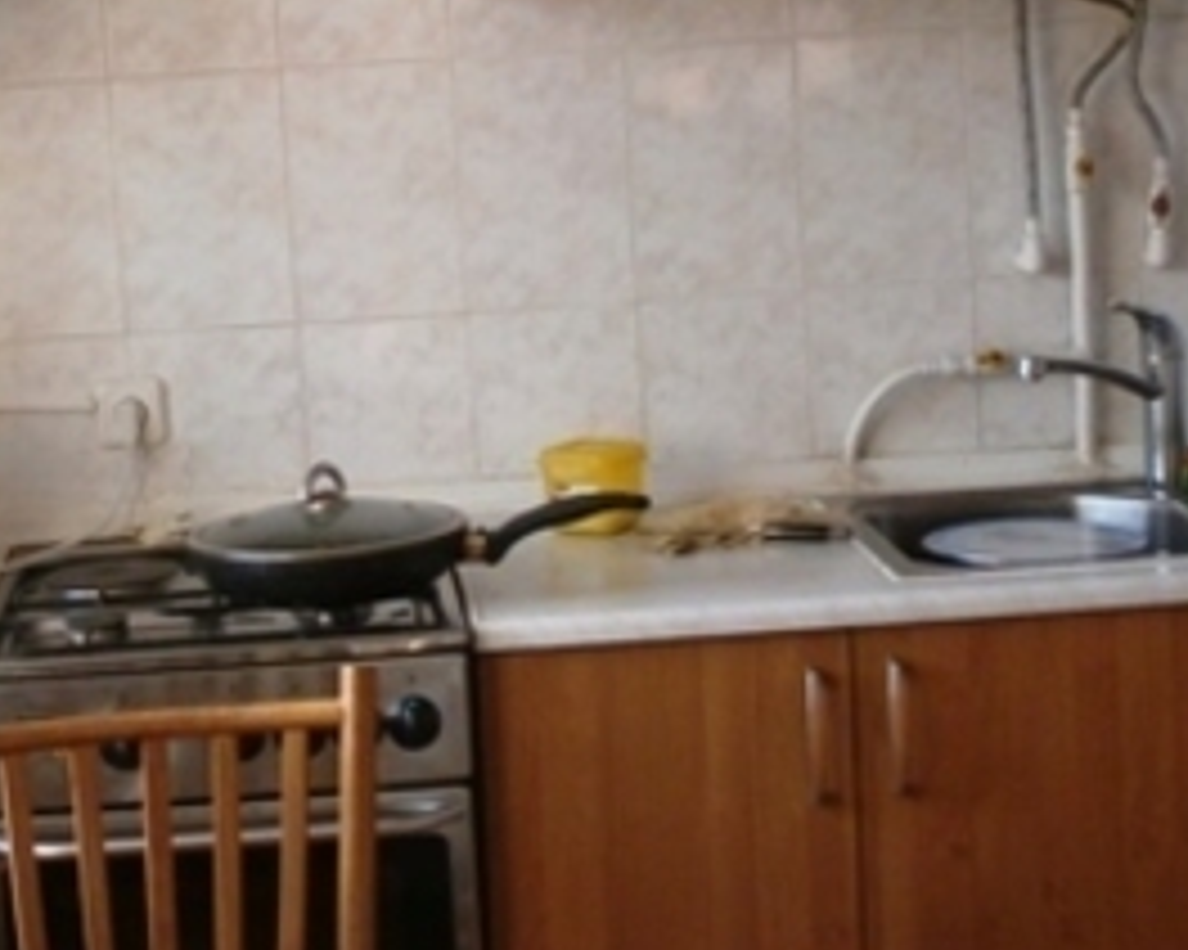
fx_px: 2812
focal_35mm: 80
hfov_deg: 23.8
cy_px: 104
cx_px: 428
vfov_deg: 18.9
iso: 125
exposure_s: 1/30
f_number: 2.9
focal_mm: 4.8
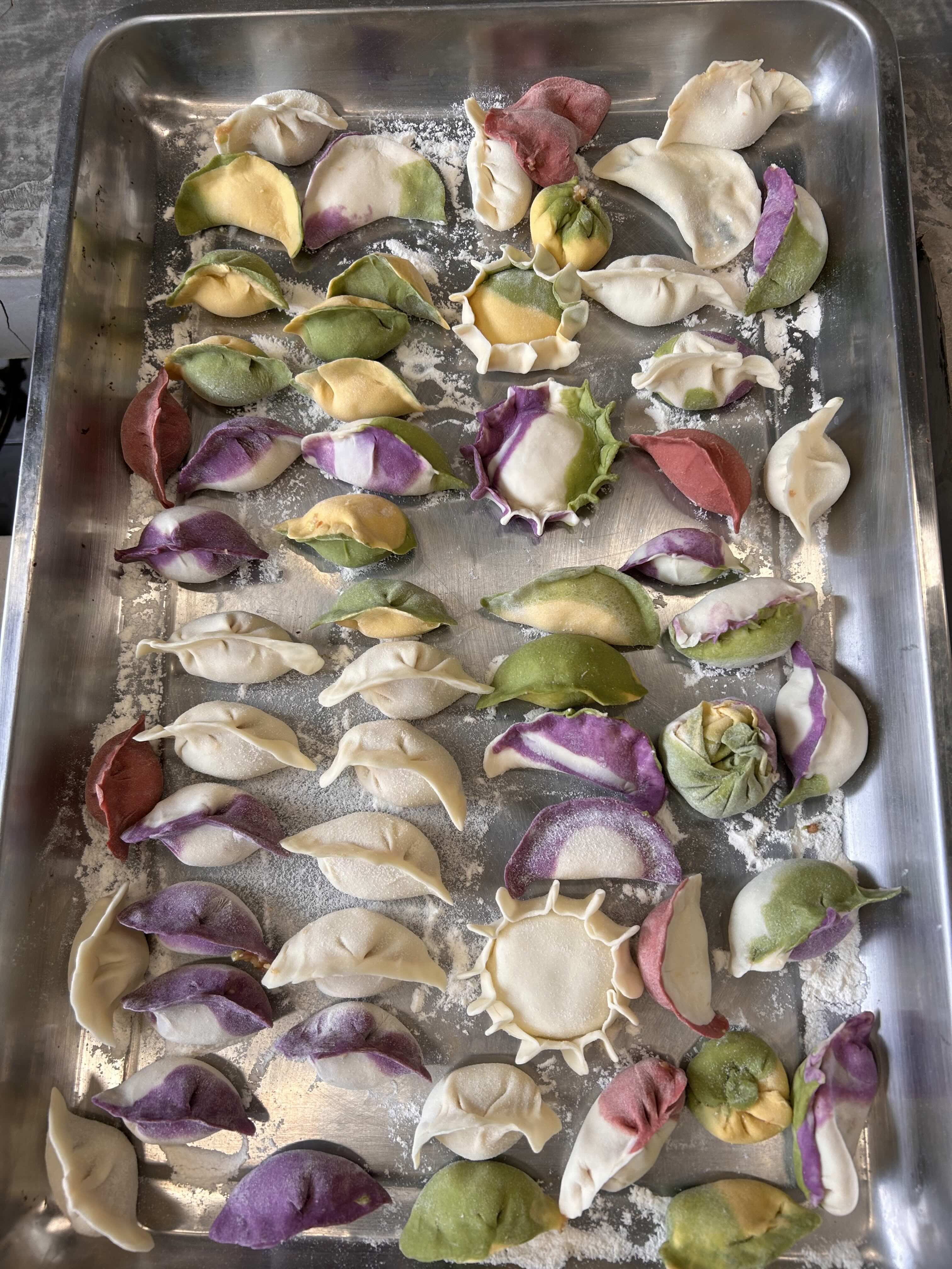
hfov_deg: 53.1
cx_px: 476
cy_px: 634
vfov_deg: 67.3
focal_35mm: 26
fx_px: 953
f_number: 1.5
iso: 50
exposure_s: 1/121
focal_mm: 5.7
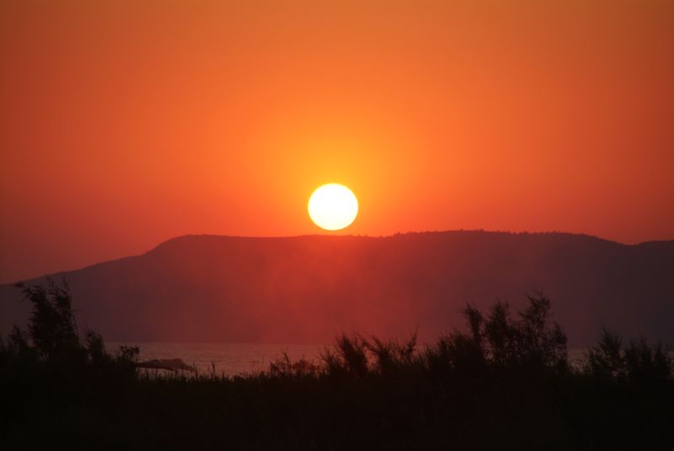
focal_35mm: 300
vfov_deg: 4.6
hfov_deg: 6.9
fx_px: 5622
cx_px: 337
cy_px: 226
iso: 200
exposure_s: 1/500
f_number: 6.3
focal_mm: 200
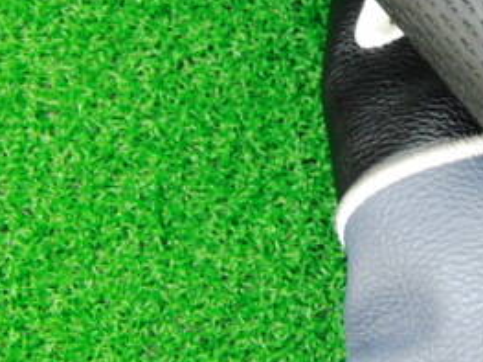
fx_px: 1255
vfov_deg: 16.1
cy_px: -6
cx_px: 492
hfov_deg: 21.0
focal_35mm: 90
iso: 400
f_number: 3.6
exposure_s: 1/20
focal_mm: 6.42
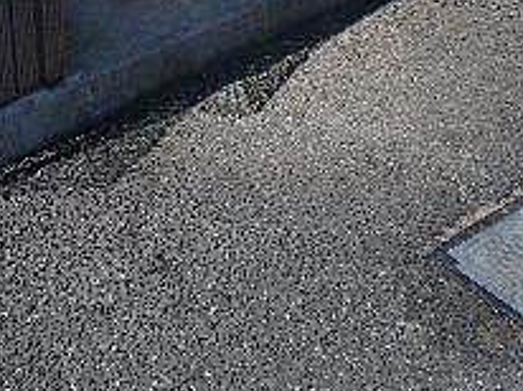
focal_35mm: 87
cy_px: -170
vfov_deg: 15.8
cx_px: 180
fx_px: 1313
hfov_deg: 22.4
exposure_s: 1/640
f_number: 3.5
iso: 80
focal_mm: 5.05
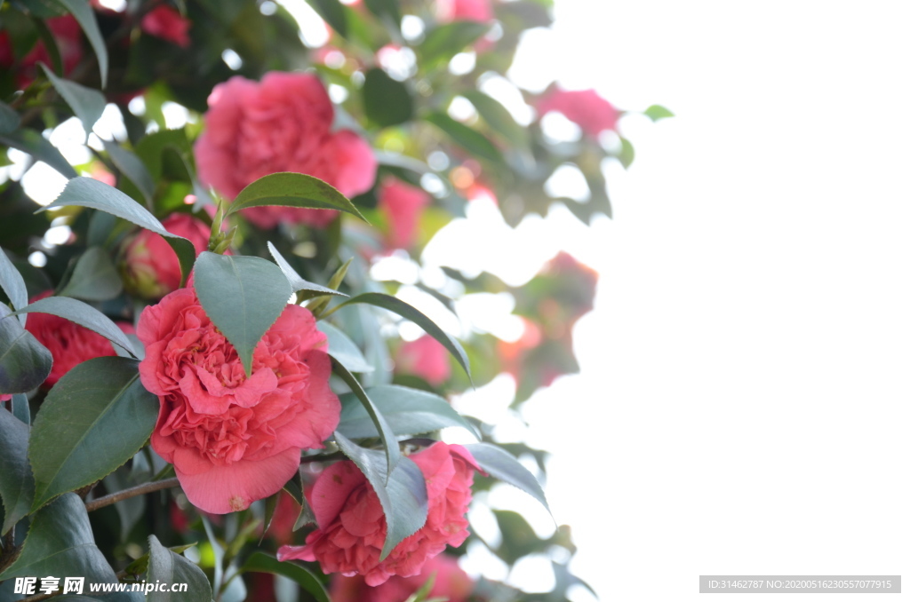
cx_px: 455
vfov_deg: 13.0
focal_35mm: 105
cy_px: 301
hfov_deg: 19.5
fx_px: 2648
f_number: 5.3
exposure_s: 1/250
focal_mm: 70
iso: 320
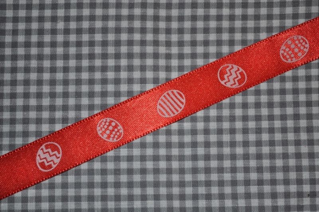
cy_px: 106
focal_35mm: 82
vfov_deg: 16.5
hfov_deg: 24.7
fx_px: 730
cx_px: 160
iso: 250
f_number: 5.6
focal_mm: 55
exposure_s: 1/60
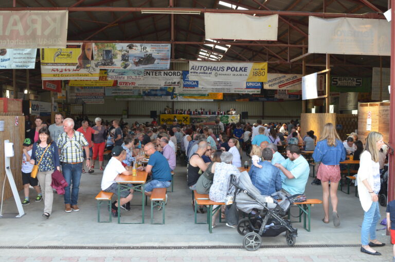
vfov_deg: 36.7
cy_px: 131
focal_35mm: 36
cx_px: 198
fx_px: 394
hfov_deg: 53.2
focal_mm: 24
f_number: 8
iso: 800
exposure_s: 1/250
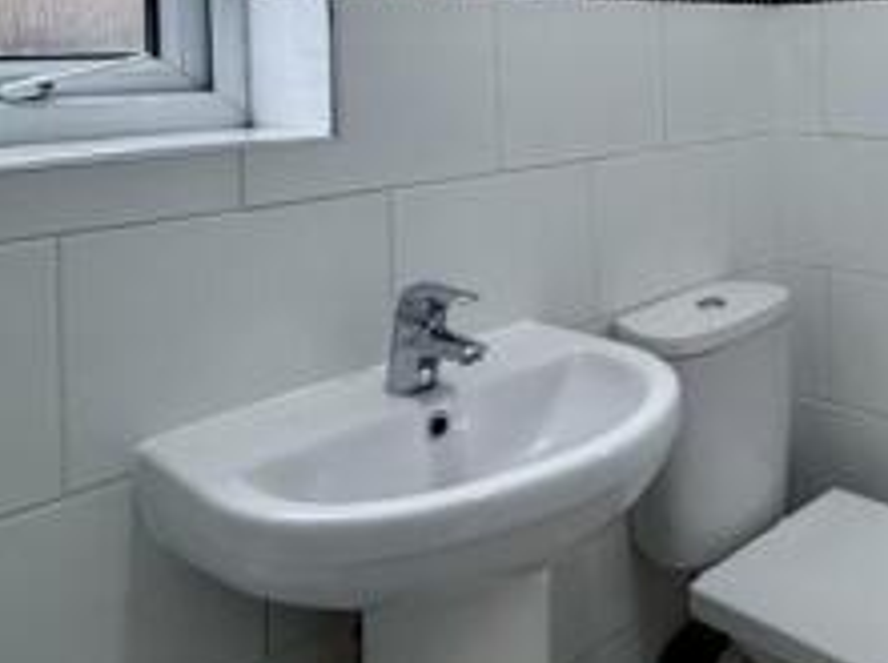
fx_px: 948
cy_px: 54
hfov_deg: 44.3
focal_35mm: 37
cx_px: 846
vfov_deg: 36.0
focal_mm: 2.22
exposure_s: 1/100
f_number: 2.2
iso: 125
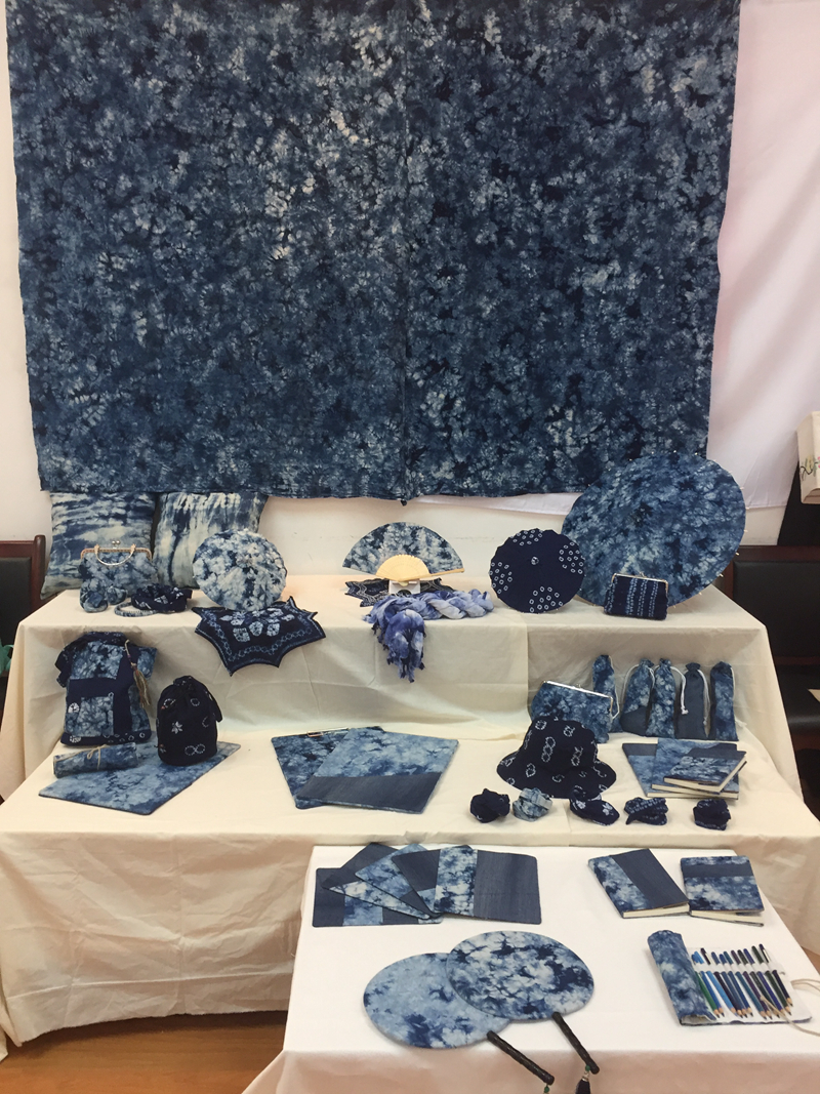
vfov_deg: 61.7
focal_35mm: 29
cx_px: 410
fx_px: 916
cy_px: 547
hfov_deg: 48.2
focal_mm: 4.15
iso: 50
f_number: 2.2
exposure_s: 1/33
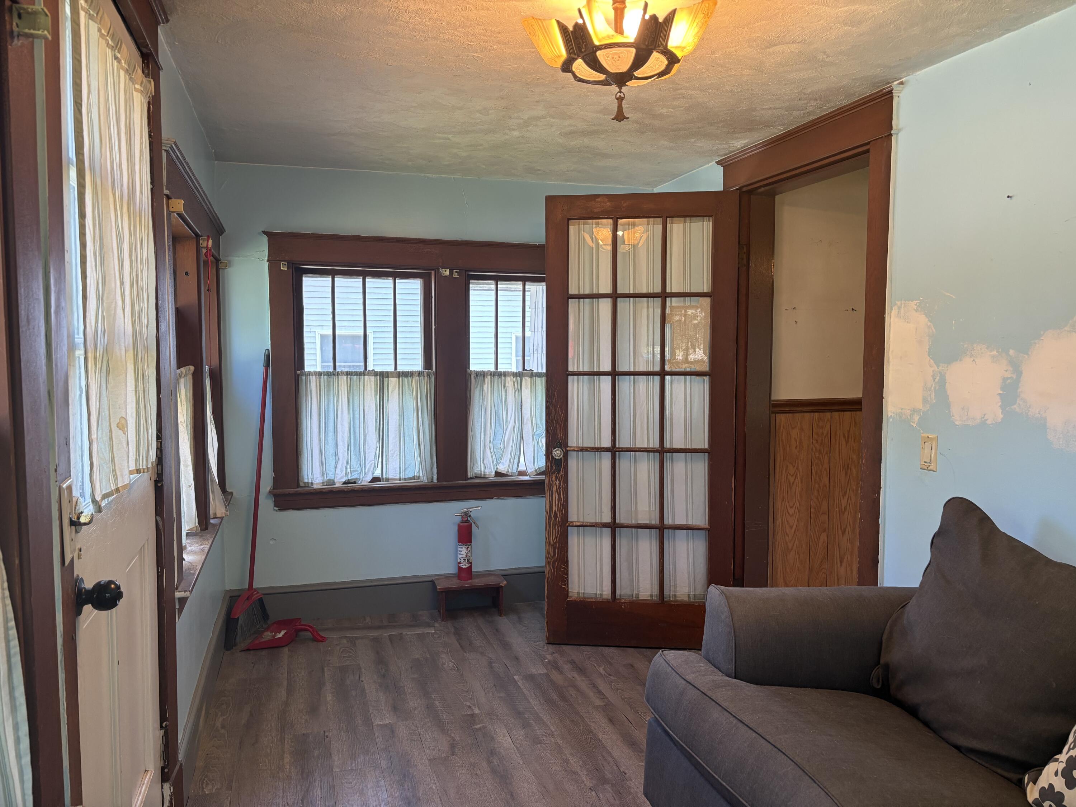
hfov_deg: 67.3
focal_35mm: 26
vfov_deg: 53.1
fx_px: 808
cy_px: 404
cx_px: 538
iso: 125
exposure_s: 1/120
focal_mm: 5.96
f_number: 1.6
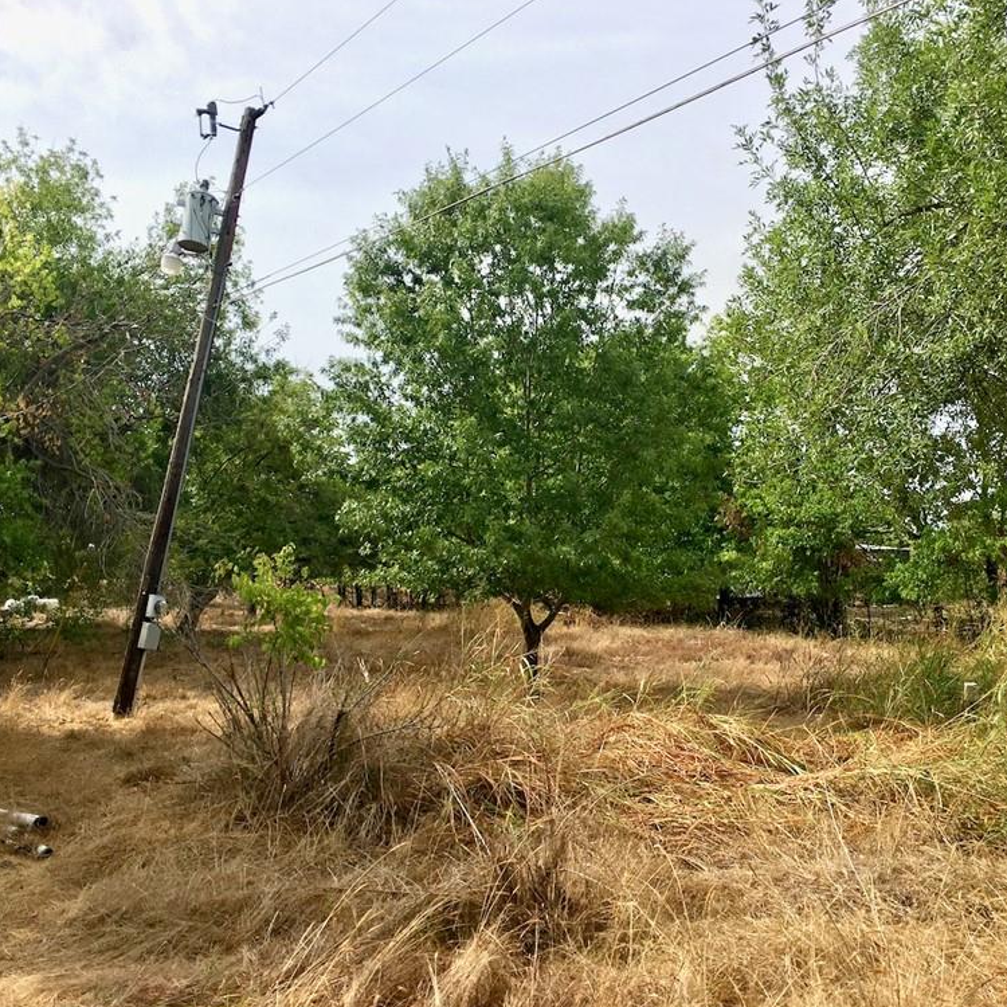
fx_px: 1152
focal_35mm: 35
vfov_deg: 47.2
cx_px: 576
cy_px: 502
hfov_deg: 47.1
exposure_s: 1/999
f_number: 2.2
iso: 25
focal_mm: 4.15
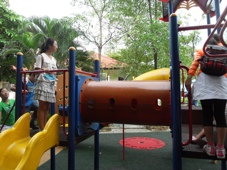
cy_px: 85
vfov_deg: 49.7
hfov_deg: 63.4
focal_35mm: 28
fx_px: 184
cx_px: 114
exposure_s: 1/250
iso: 80
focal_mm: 6
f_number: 2.8
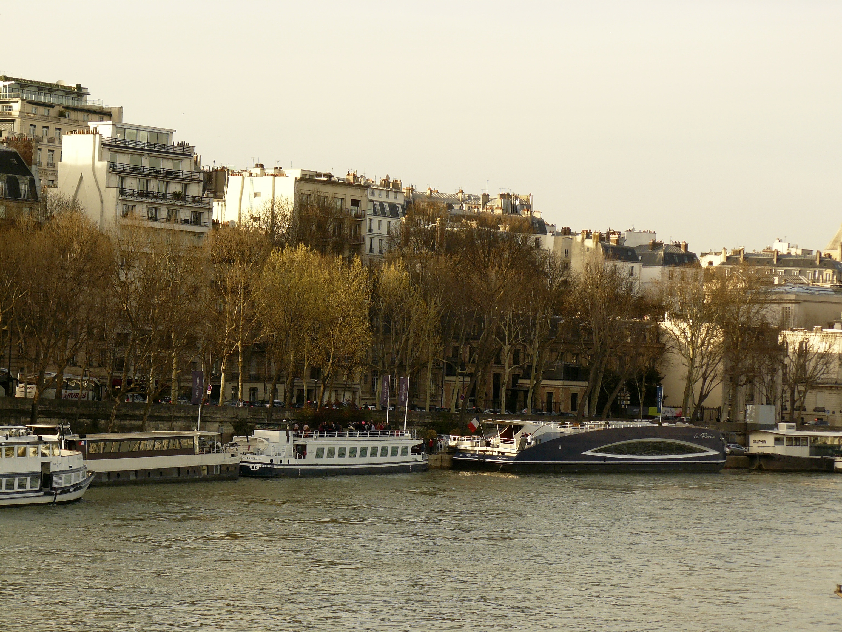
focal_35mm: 119
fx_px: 2895
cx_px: 421
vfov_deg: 12.5
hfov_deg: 16.6
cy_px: 316
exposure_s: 1/250
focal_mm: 19.9
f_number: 4
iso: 100
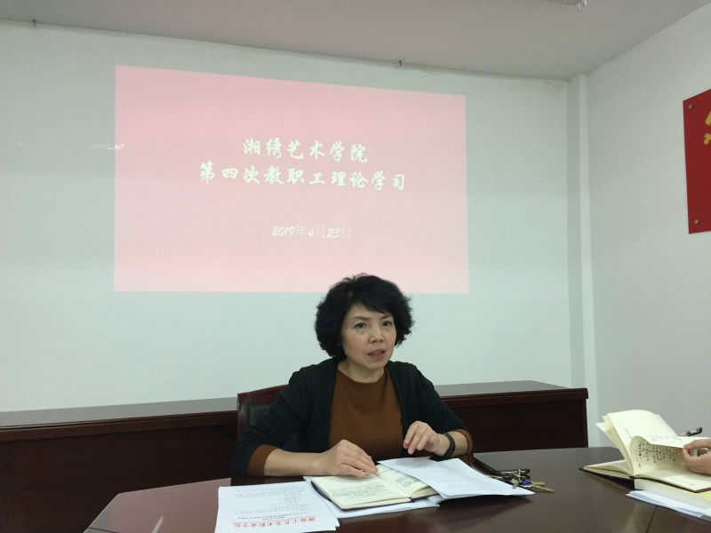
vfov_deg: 48.2
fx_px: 596
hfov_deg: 61.7
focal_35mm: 29
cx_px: 356
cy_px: 266
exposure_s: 1/33
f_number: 2.2
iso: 64
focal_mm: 4.15
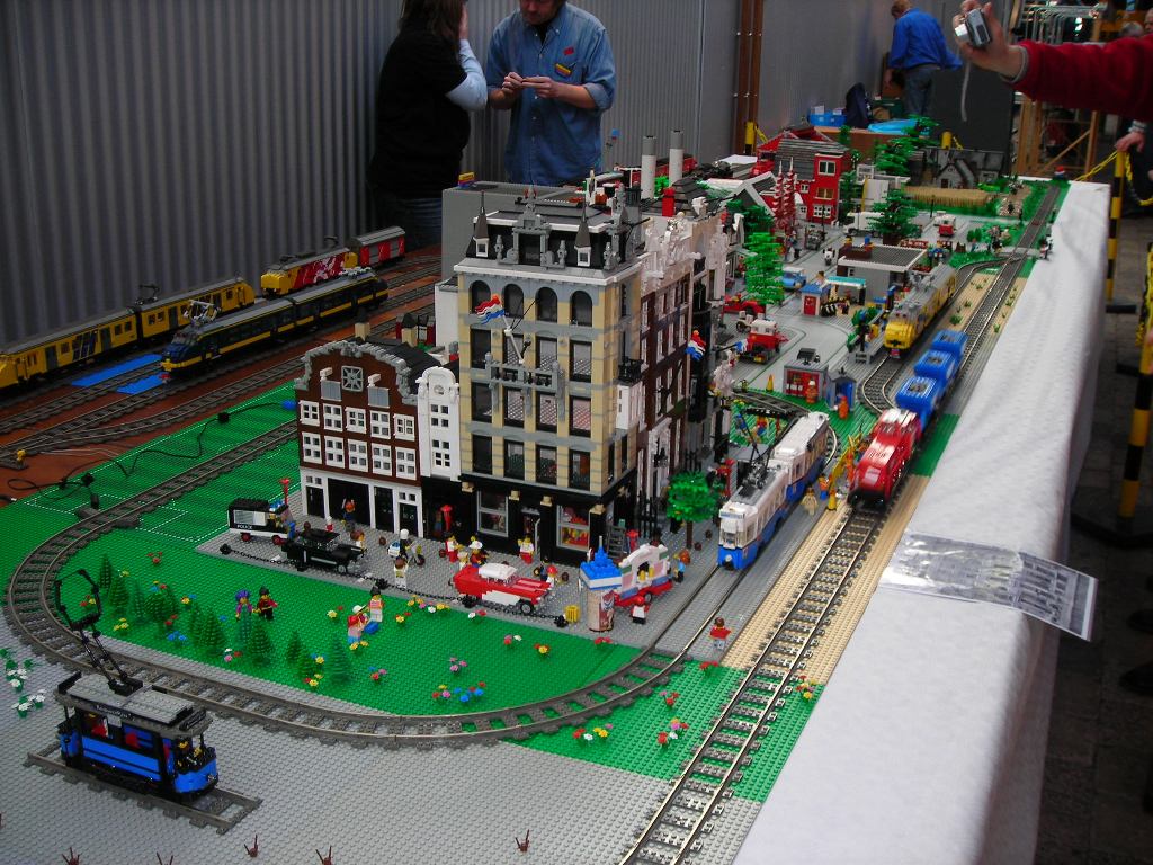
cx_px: 576
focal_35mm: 38
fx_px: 1266
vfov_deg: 37.7
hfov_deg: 49.0
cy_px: 432
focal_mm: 6.3
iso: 50
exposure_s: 1/30
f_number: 3.2
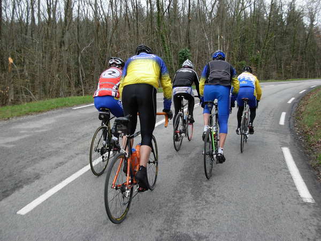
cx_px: 160
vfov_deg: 37.7
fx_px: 352
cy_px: 120
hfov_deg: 49.0
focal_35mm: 38
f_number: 2.9
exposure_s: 1/166
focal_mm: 6.3
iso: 79
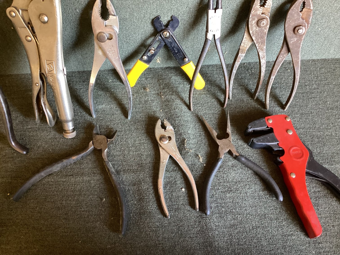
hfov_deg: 58.3
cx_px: 170
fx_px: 305
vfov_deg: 45.4
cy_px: 128
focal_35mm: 31
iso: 320
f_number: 2.4
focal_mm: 3.3
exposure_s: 1/33
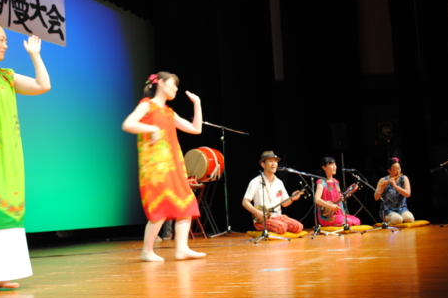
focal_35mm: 50
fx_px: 622
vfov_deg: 27.0
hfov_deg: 39.6
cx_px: 226
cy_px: 152
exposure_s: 1/15
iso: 250
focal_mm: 30
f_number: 4.5
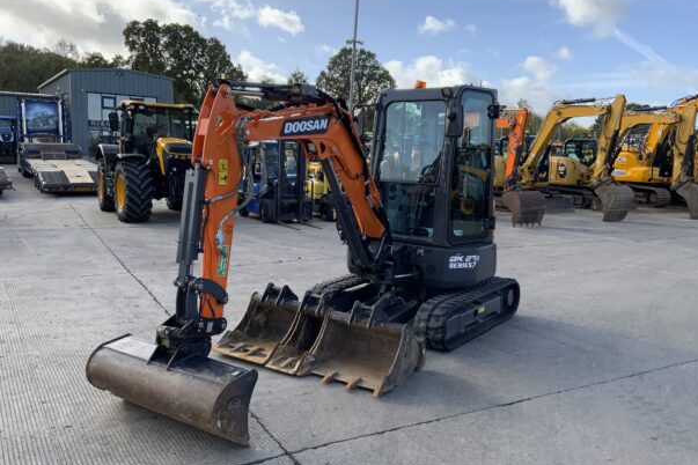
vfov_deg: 41.1
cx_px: 352
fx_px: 620
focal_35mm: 32
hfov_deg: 58.7
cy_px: 228
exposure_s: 1/1015
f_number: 1.8
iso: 16
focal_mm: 3
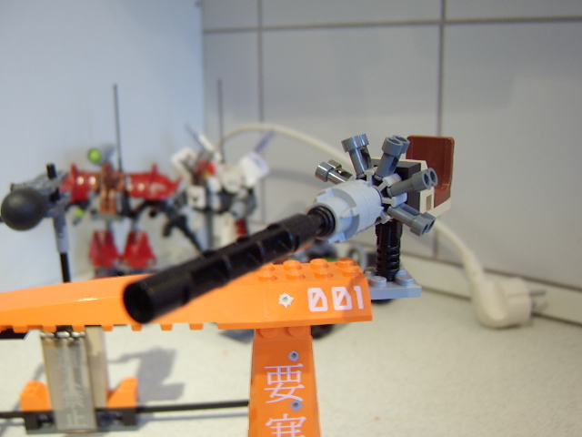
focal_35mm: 31
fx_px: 521
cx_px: 291
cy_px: 218
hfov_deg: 58.4
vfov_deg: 45.4
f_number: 2.7
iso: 100
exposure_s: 1/10
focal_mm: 8.13
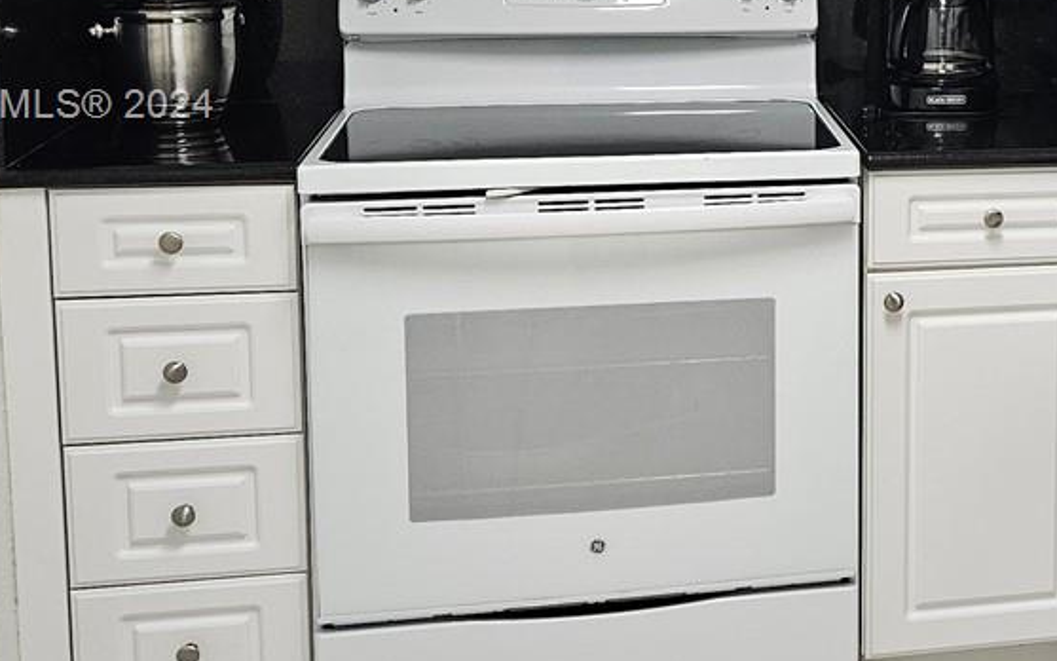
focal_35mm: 70
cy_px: 108
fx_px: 2016
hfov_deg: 27.2
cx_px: 1125
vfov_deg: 18.4
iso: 160
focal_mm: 5.4
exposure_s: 1/120
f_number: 1.8
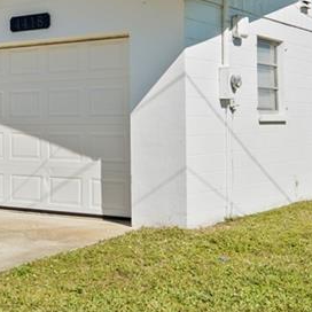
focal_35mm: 70
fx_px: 714
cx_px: 31
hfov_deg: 24.0
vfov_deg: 24.5
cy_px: 88
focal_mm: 14
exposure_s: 1/640
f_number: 9
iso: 400
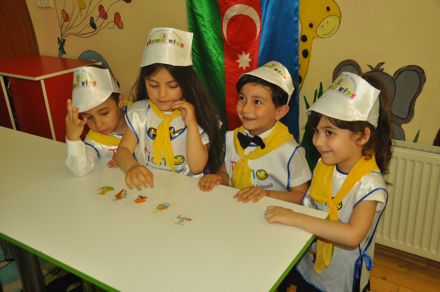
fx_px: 439
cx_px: 220
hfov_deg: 53.2
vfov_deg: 36.8
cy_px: 146
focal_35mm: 36
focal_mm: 24
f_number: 5.6
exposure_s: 1/50
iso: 500
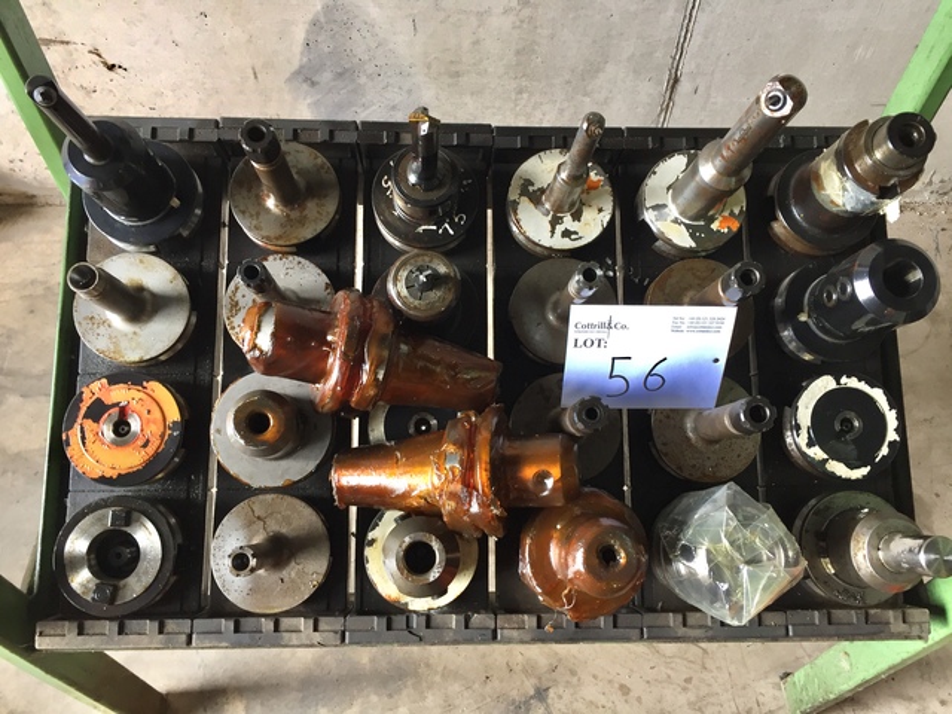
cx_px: 476
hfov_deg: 61.7
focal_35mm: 29
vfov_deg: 48.2
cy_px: 357
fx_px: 798
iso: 40
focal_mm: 4.15
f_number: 2.2
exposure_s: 1/33
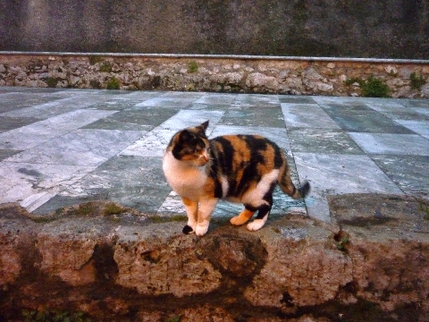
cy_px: 161
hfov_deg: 55.4
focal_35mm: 33
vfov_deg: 42.9
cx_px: 214
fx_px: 409
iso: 800
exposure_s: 1/20
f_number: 2.8
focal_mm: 5.5
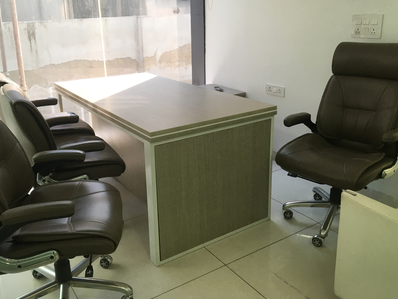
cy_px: 128
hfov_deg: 53.9
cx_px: 186
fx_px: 391
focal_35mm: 34
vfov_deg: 41.7
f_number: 2.2
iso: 32
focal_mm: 4.15
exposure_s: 1/33
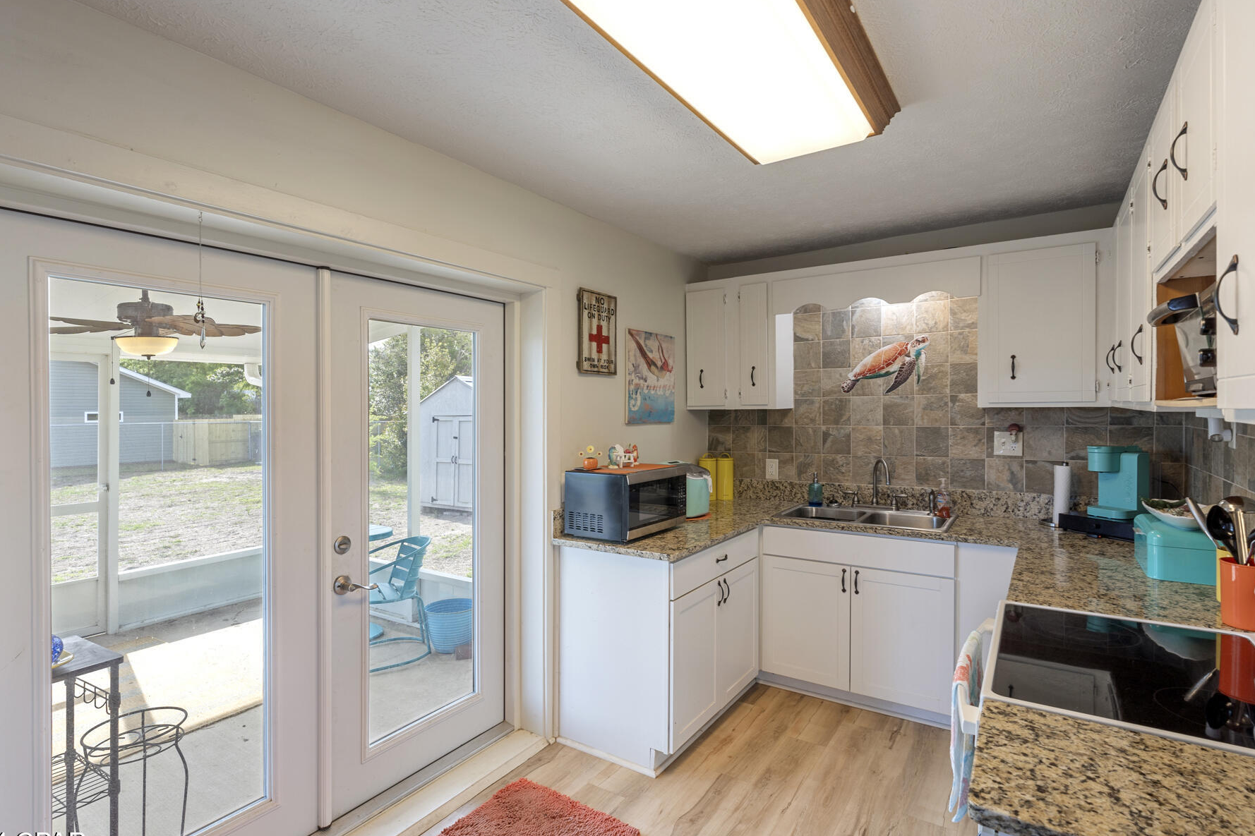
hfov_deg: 90.0
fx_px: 627
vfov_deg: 67.4
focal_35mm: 18
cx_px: 632
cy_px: 415
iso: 100
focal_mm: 16
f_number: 8
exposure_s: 1/3
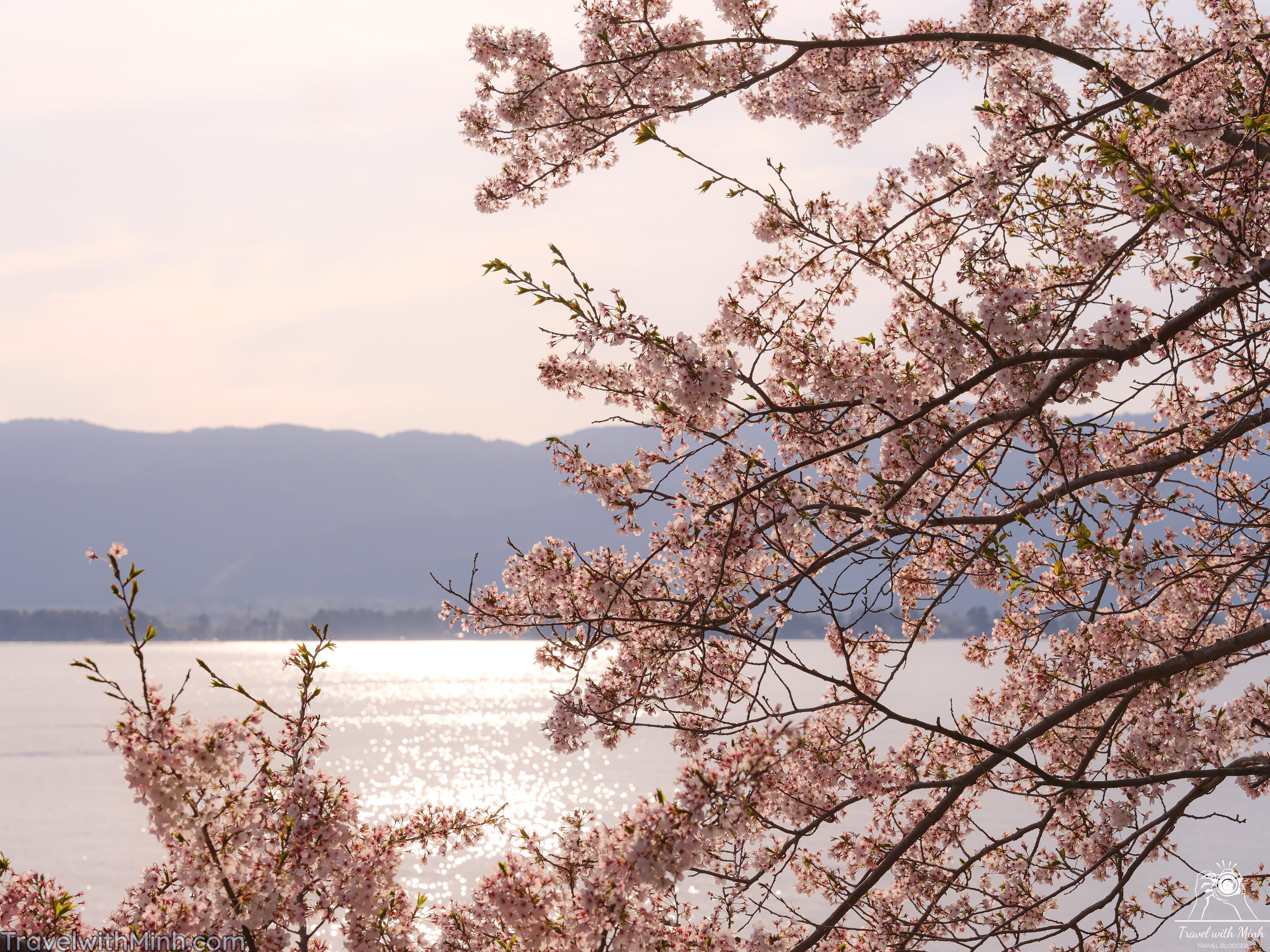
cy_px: 476
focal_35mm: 87
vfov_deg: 17.0
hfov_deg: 22.5
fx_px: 3192
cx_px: 635
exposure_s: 1/420
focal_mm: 110
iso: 200
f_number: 10
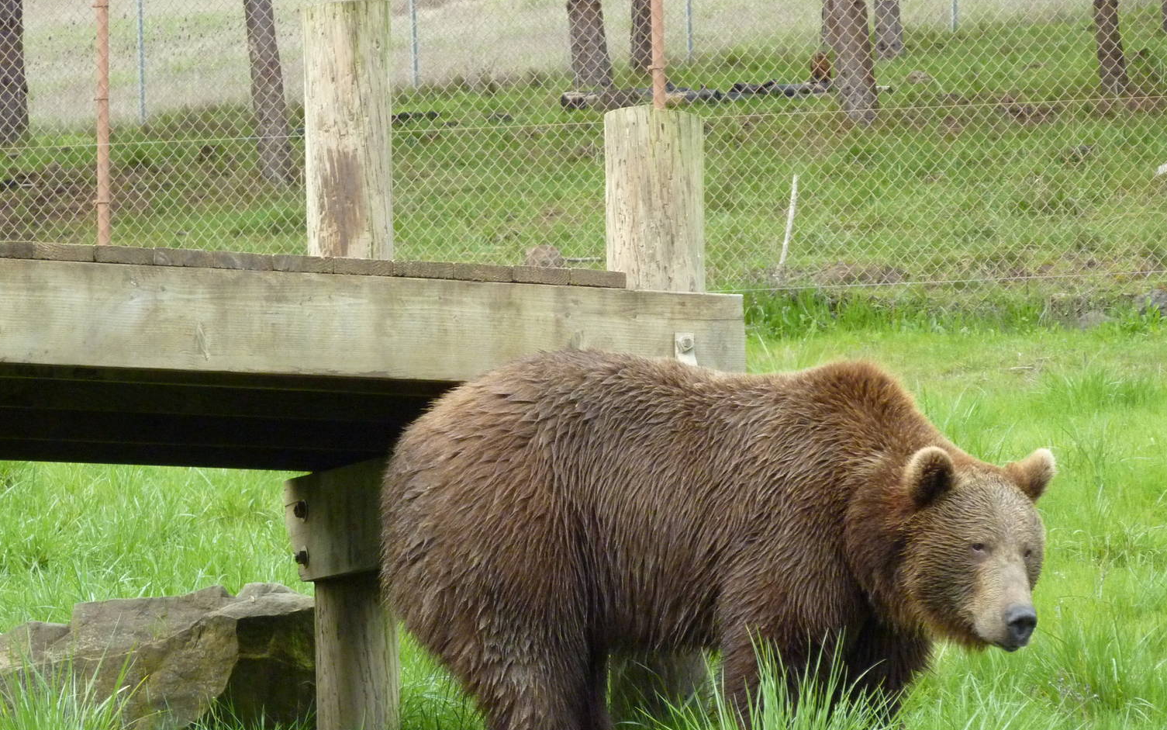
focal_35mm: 178
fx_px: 5662
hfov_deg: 11.8
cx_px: 596
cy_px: 444
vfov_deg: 7.4
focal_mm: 25.9
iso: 400
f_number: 4.5
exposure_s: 1/400
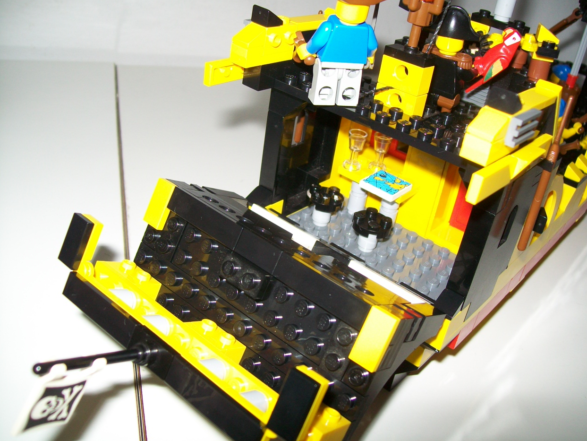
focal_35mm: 35
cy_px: 215
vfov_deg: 40.7
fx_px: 594
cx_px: 297
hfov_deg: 52.6
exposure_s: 1/60
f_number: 2.7
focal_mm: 6.1
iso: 64
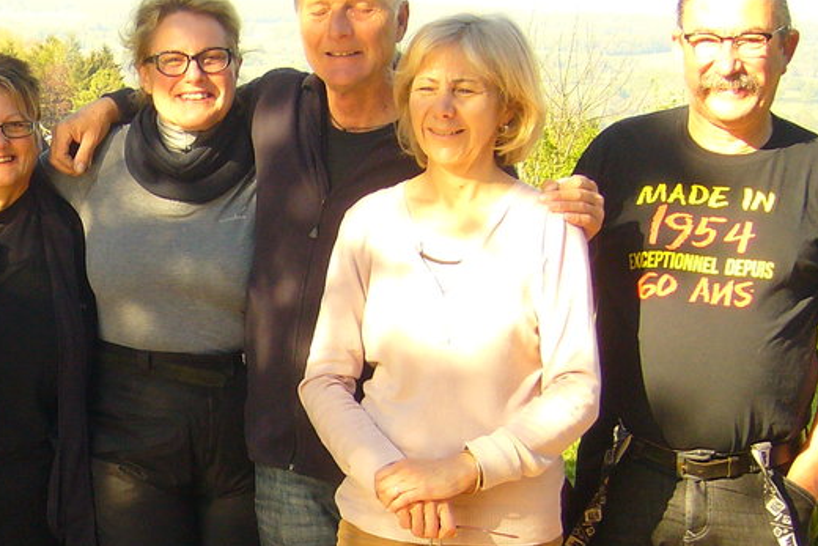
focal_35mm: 120
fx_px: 2727
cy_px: 428
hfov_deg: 16.7
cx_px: 17
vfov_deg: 11.4
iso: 100
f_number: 3.3
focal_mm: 8.3
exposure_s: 1/250
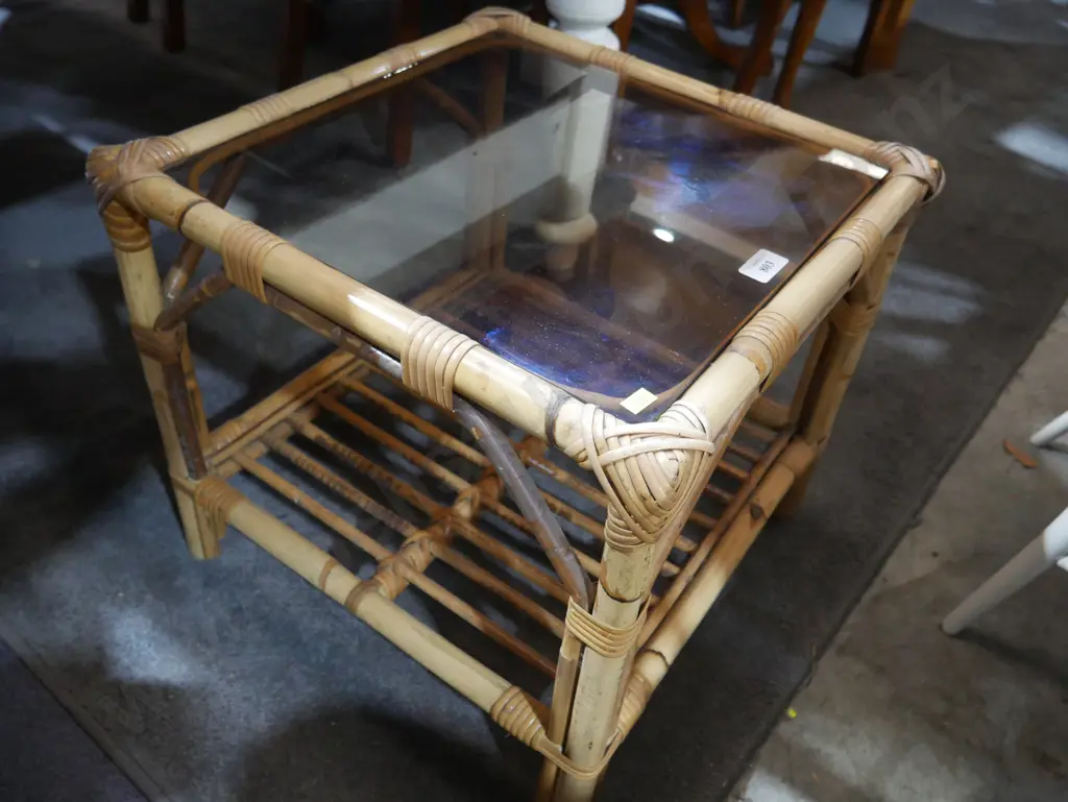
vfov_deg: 49.8
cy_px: 401
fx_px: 864
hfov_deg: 63.4
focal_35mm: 28
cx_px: 534
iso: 2000
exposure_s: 1/60
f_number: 3.5
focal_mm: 14
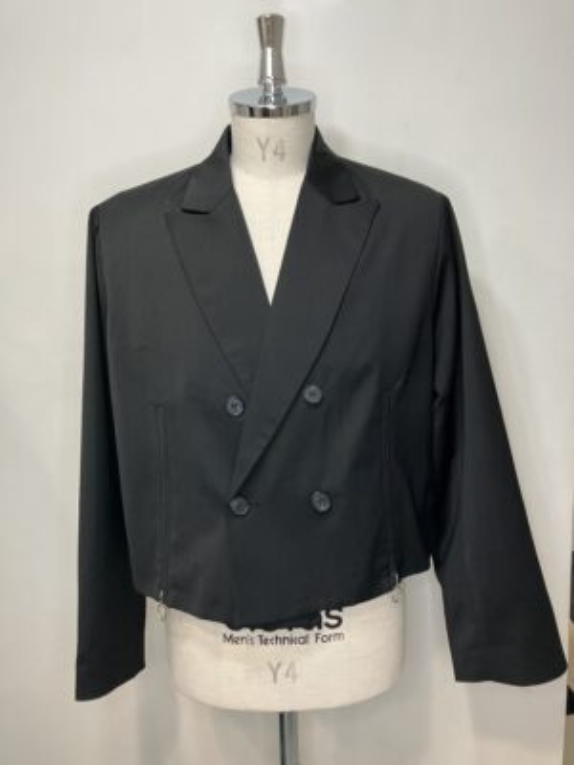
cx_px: 287
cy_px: 382
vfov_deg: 63.4
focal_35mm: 28
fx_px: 619
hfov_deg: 49.7
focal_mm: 3.99
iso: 80
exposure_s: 1/50
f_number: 1.8
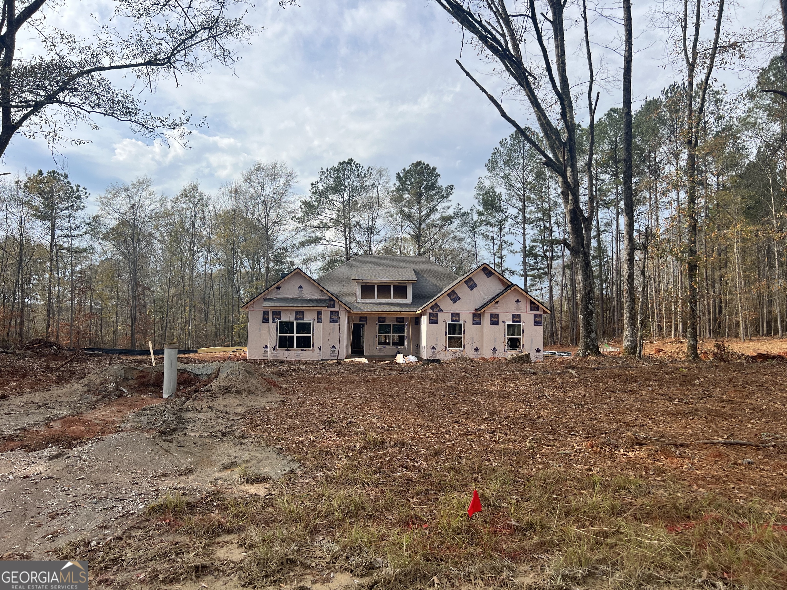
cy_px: 295
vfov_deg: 53.1
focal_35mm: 26
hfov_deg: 67.3
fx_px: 591
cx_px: 394
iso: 50
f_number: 1.5
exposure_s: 1/3460
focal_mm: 5.7
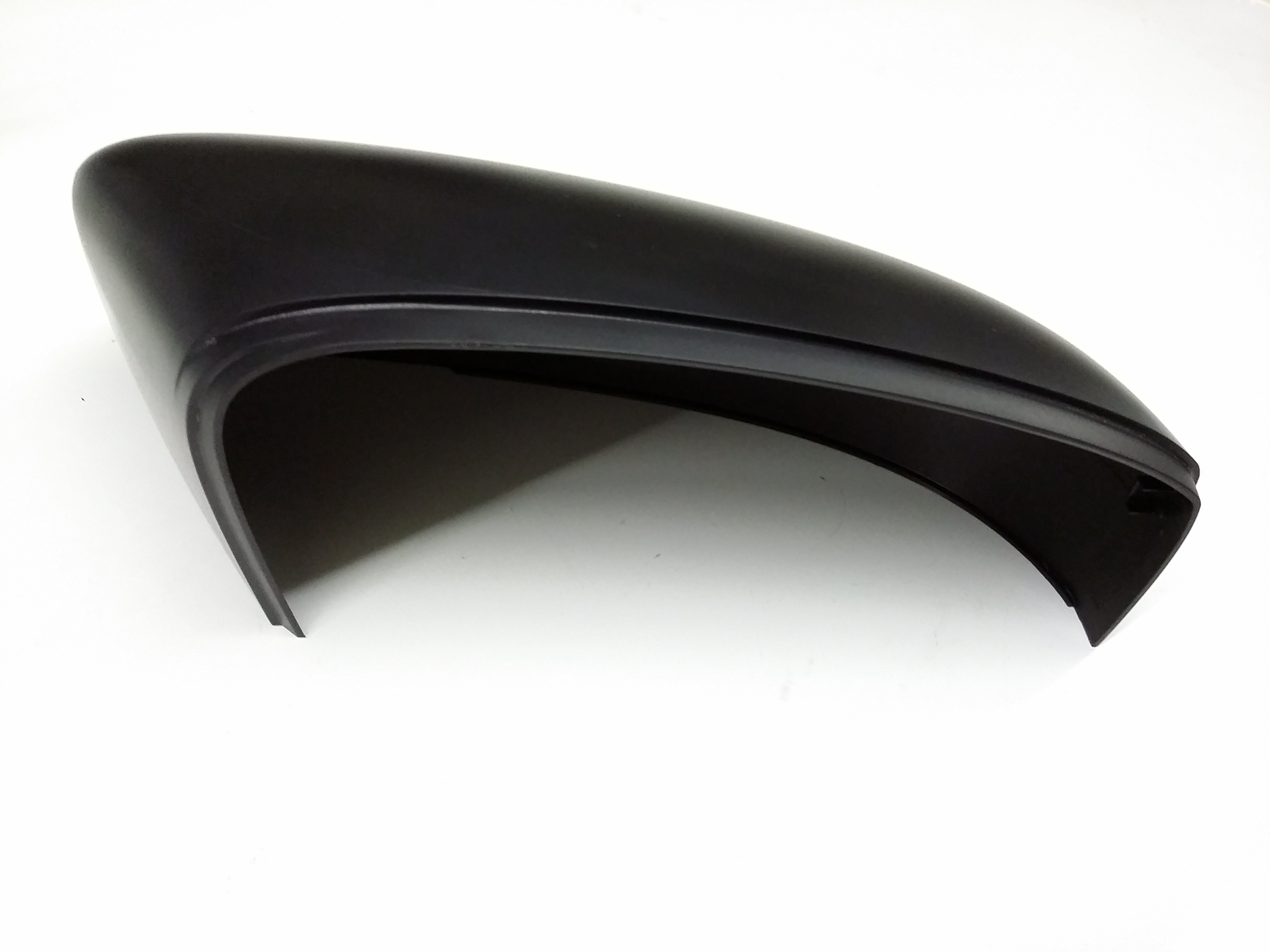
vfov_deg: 44.2
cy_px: 476
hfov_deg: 56.8
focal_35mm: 32
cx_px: 635
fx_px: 1174
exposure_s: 1/15
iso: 250
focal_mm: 3.4
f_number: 2.4
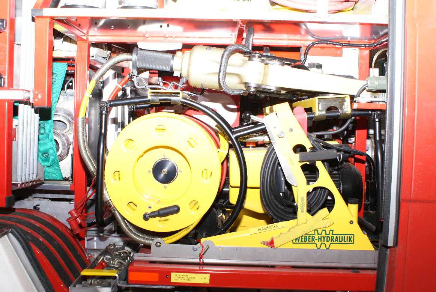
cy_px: 146
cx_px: 218
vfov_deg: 34.3
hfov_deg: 49.5
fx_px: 473
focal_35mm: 39
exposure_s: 1/60
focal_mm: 26
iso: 400
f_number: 5.6
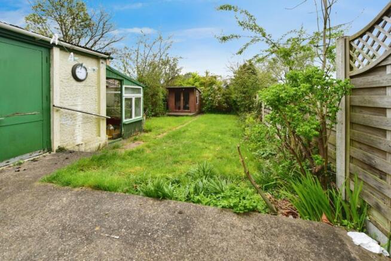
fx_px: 152
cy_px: 130
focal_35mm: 14
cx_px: 196
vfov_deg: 81.3
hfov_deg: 104.2
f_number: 6.7
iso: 400
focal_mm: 14
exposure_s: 1/350
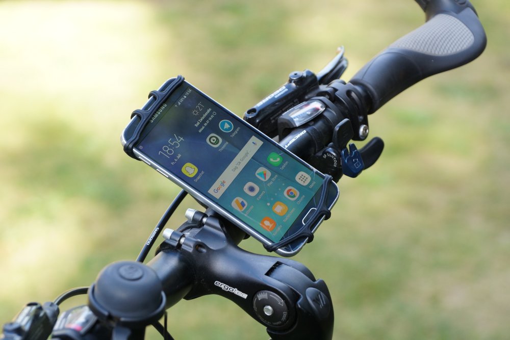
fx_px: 1913
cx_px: 255
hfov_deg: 15.2
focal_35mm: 135
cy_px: 170
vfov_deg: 10.2
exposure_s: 1/125
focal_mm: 90
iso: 400
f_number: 5.6
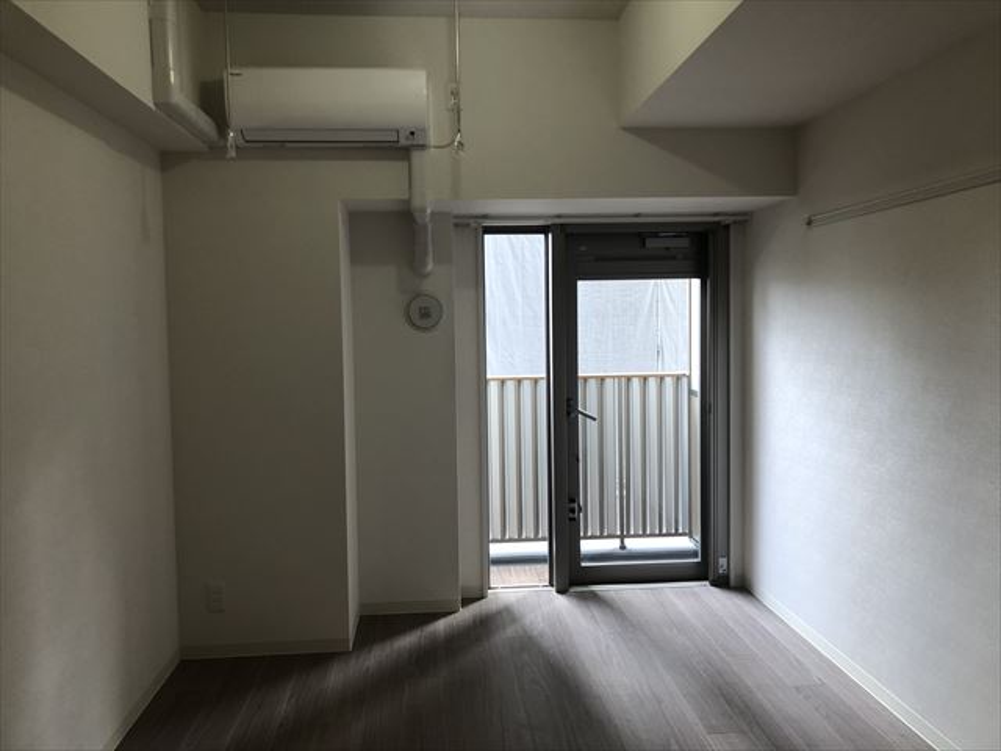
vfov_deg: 49.7
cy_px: 376
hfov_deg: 63.4
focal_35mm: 28
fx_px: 810
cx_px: 500
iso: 32
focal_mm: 3.99
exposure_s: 1/50
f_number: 1.8
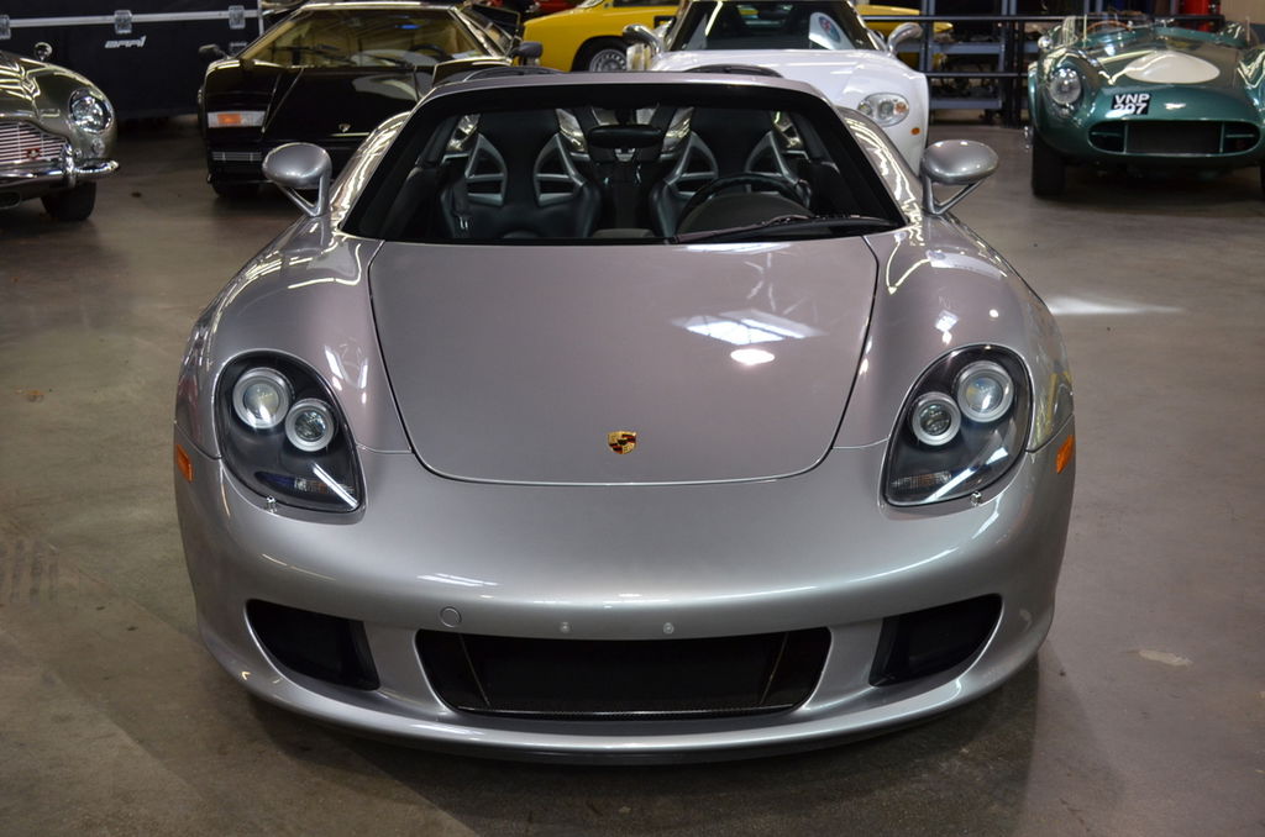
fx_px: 1788
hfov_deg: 39.0
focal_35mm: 51
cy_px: 418
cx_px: 632
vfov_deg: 26.4
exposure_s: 1/60
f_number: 5
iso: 720
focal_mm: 34
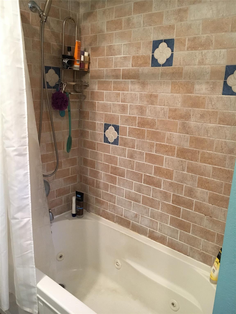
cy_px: 157
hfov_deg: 48.2
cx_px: 118
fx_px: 264
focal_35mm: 29
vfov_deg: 61.7
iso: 160
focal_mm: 4.15
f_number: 2.2
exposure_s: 1/30
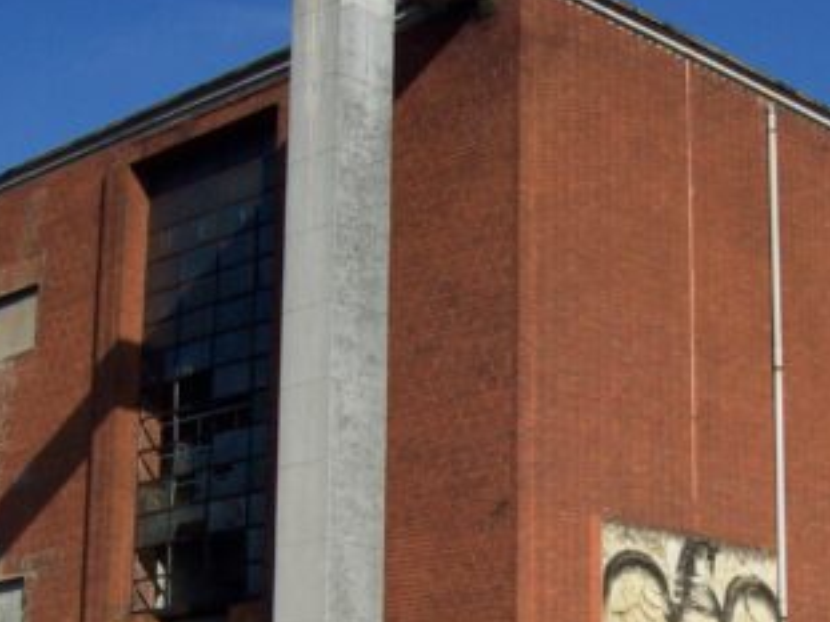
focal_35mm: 81
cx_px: 574
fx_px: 1941
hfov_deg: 24.0
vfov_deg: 18.0
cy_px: 522
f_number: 4.8
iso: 80
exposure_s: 1/797
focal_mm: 6
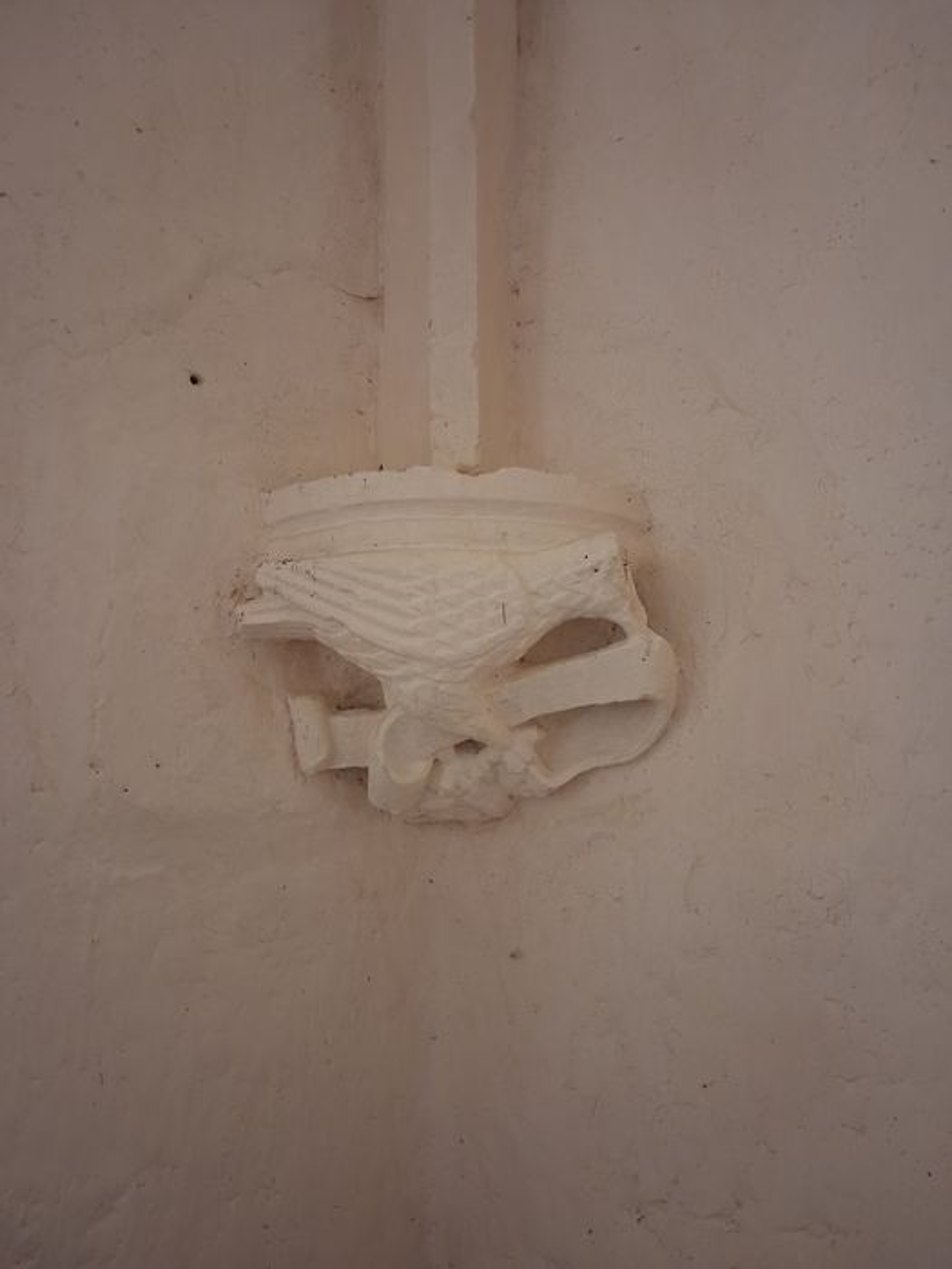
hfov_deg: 51.4
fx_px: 990
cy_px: 634
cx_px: 476
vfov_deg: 65.3
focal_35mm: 27
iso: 400
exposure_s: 1/50
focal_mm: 4
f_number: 1.8
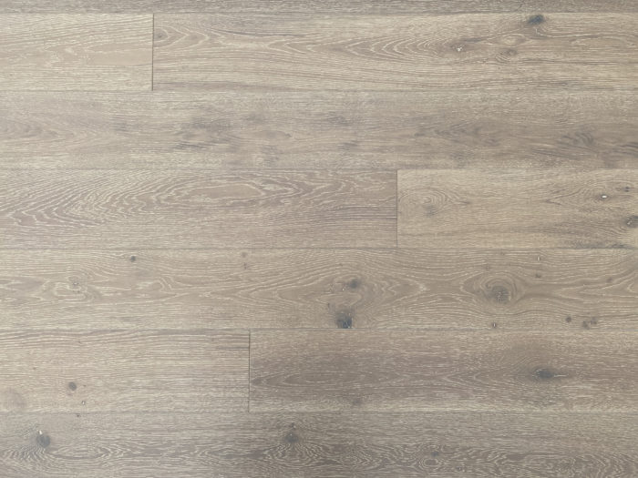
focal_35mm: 26
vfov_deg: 53.1
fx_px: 479
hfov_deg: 67.3
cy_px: 239
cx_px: 319
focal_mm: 4.25
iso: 32
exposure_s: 1/1332
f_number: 1.8
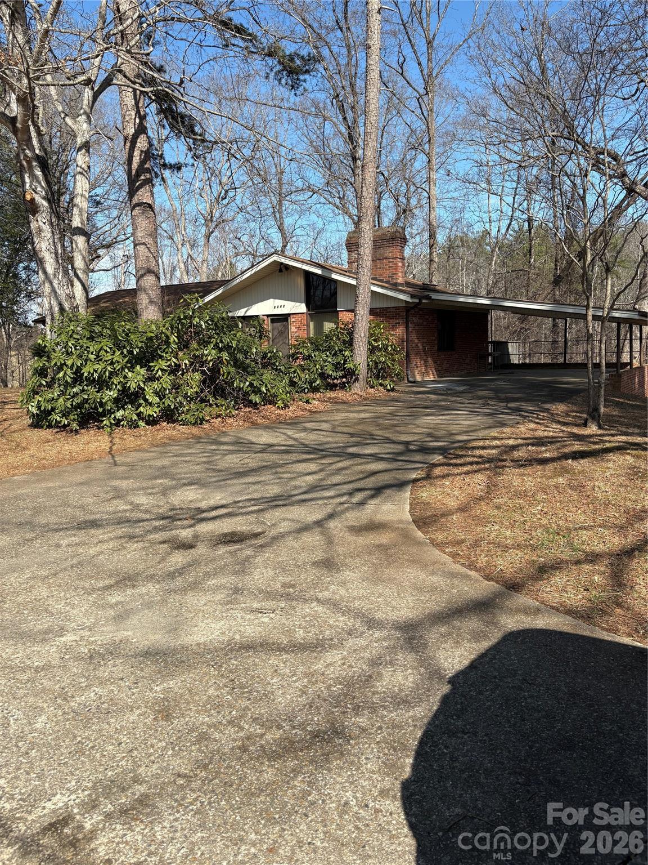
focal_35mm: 26
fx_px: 649
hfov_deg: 53.1
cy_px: 432
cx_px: 324
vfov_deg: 67.3
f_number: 1.6
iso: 50
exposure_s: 1/2451
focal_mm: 5.96
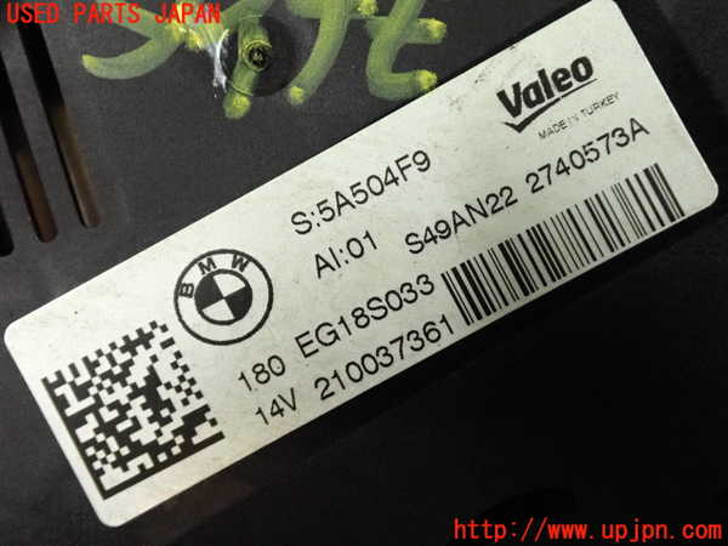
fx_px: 925
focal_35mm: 44
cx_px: 364
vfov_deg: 32.9
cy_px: 273
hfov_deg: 42.9
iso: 2000
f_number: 2.9
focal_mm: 7.84
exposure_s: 1/125
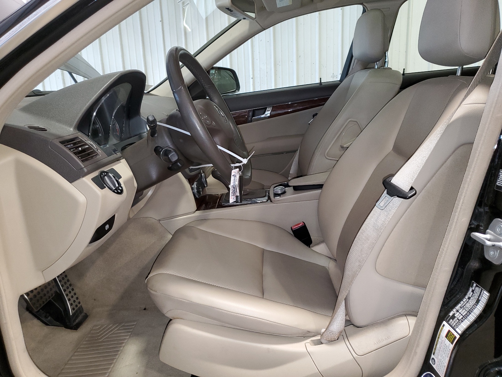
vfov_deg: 53.1
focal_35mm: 26
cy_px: 188
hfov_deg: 67.3
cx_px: 251
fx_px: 377
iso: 108
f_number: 1.5
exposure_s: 1/24
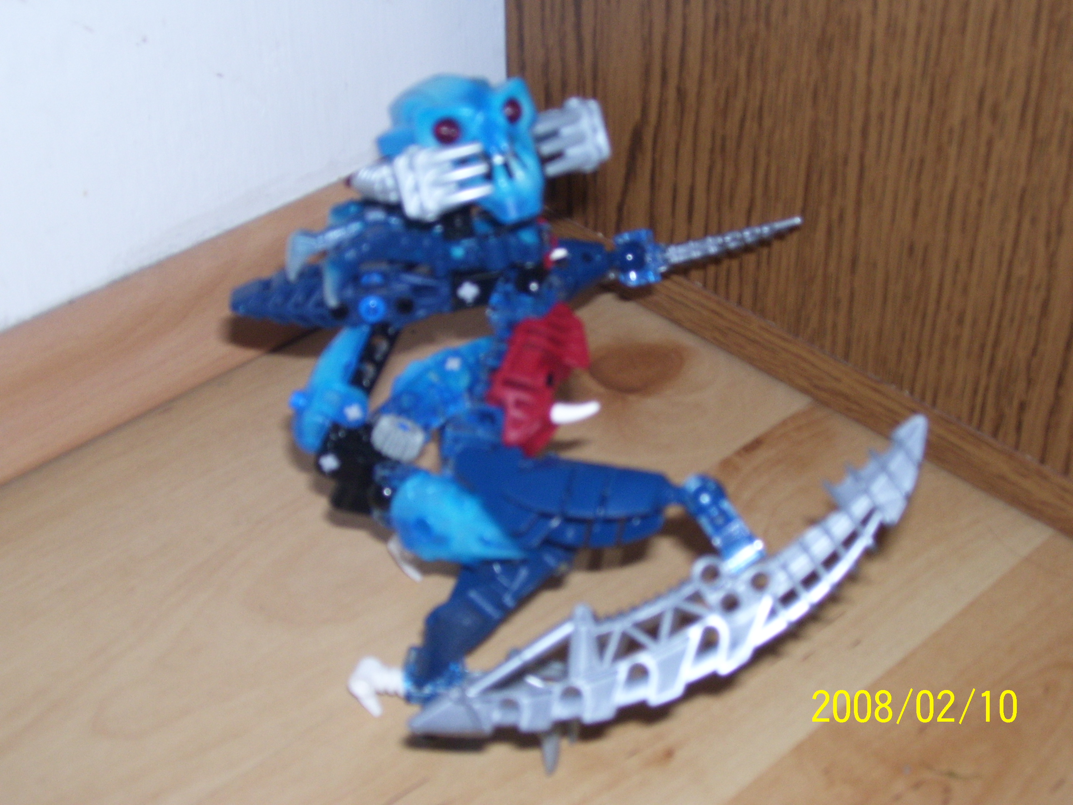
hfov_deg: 33.8
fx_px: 1767
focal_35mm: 57
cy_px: 402
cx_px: 536
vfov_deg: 25.7
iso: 125
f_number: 3.4
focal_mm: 9.4
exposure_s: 1/60
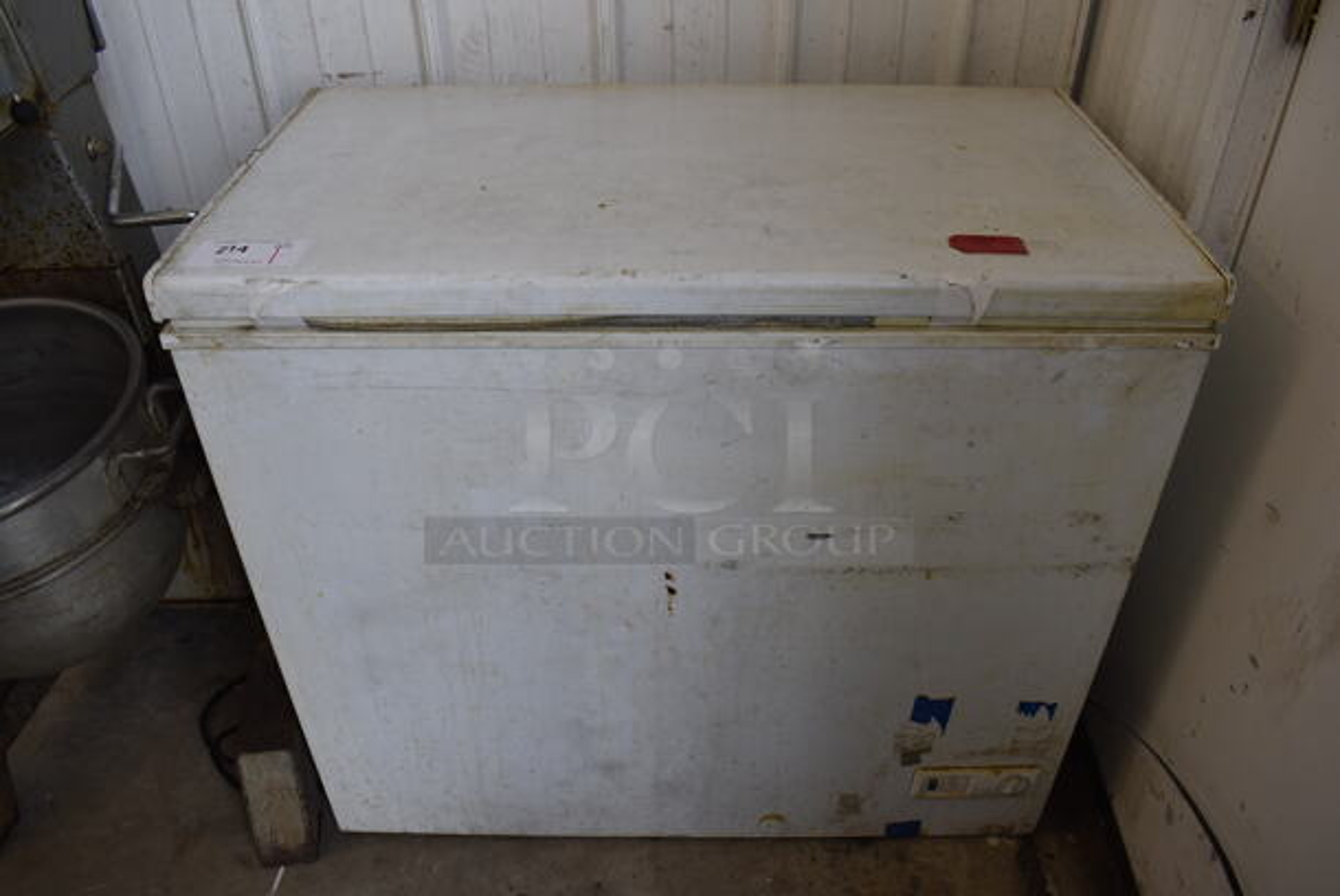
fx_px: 1006
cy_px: 448
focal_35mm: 27
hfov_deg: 67.3
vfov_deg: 48.0
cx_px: 670
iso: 280
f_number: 5.6
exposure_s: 1/125
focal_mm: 18
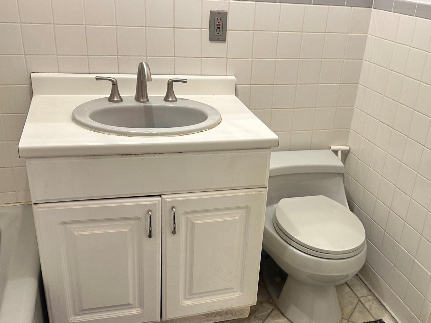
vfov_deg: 38.5
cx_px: 258
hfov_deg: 49.8
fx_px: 461
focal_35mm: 37
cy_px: 197
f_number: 1.78
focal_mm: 6.86
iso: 125
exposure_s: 1/60
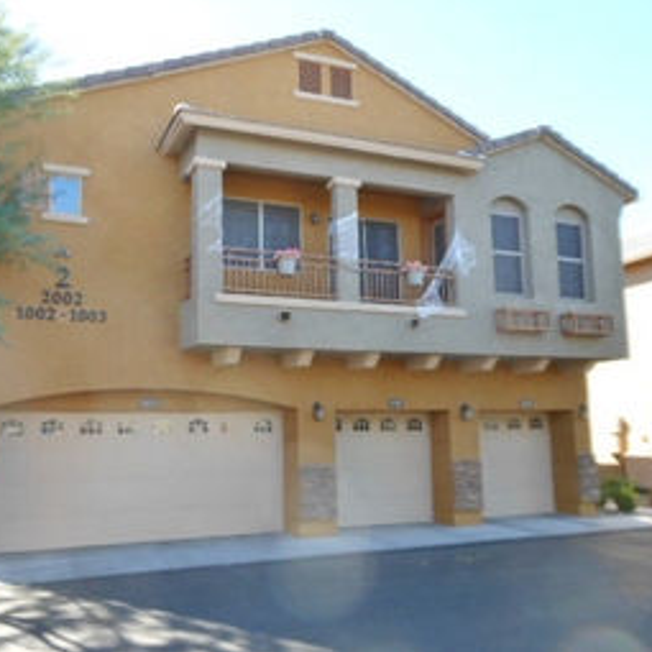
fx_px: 639
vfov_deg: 54.0
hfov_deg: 53.7
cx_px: 263
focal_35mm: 30
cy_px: 325
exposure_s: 1/160
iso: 80
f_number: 3.2
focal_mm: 4.5
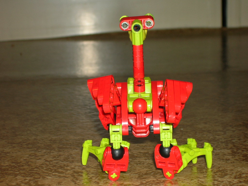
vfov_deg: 14.1
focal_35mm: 105
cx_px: 124
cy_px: 93
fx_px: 752
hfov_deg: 18.7
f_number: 4.9
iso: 50
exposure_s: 1/60.1
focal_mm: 17.4
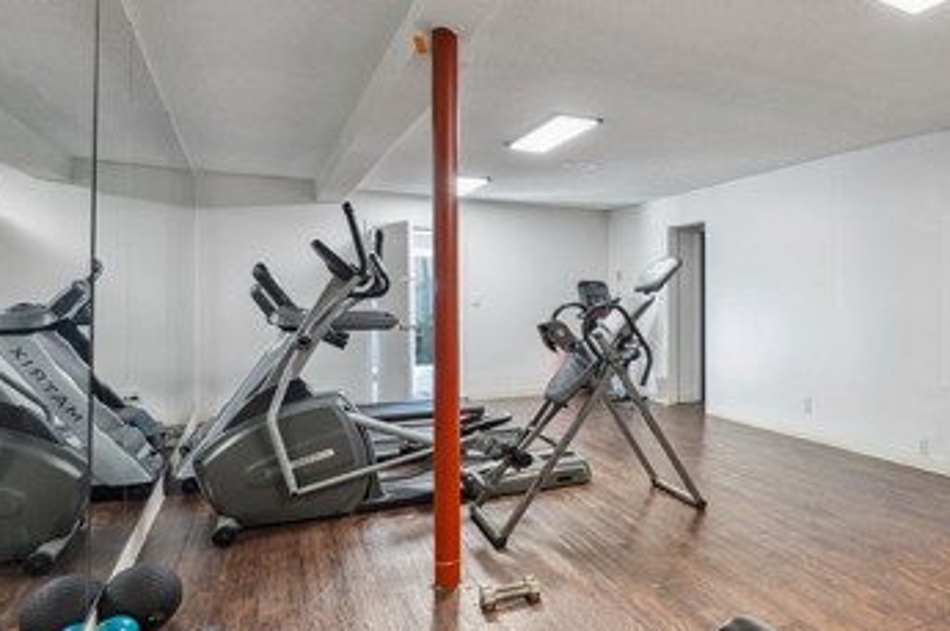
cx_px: 779
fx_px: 685
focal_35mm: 26
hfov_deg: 62.7
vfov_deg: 49.4
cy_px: 322
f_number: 9
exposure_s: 1/5
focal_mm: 14
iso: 100
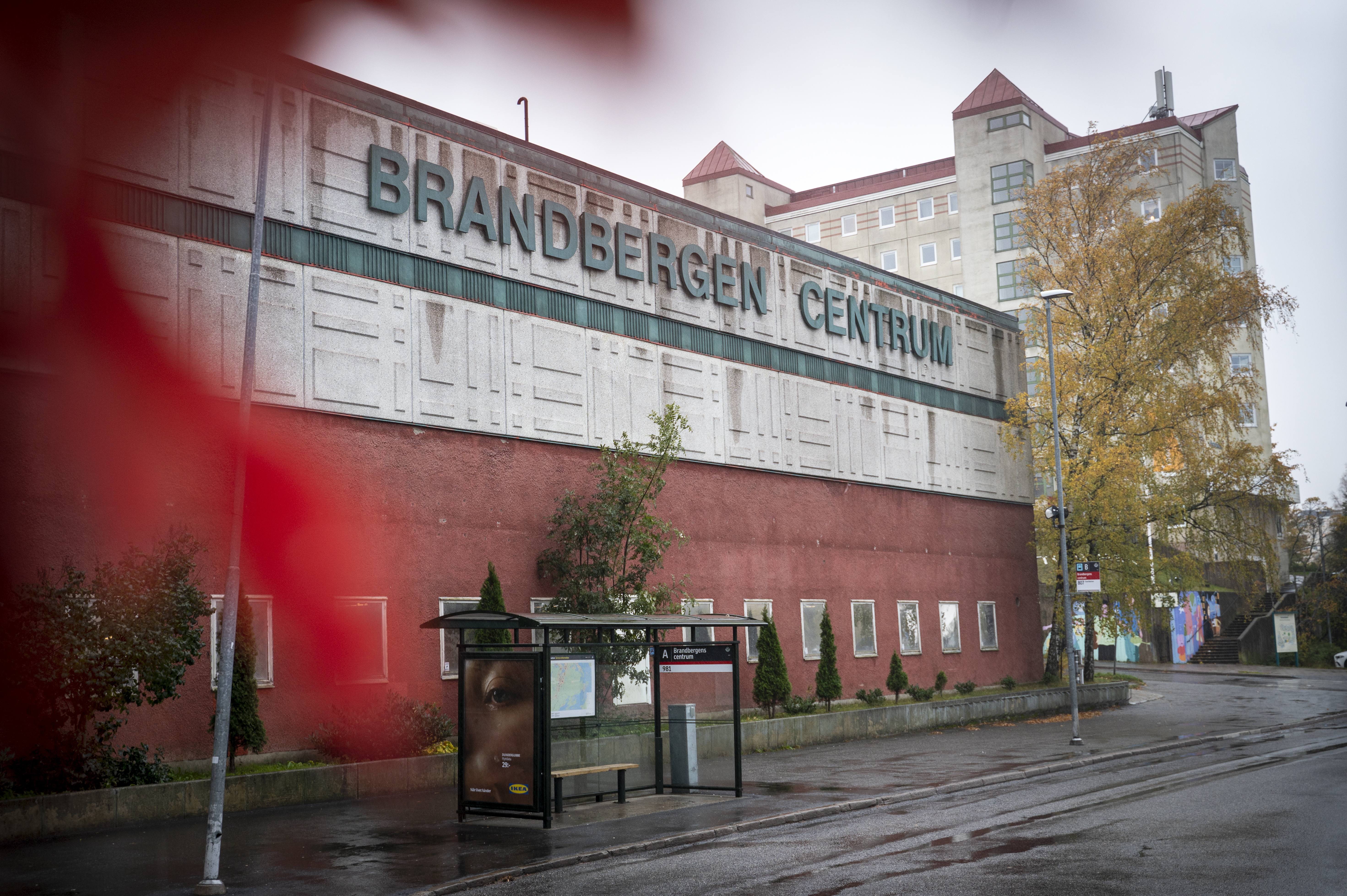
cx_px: 674
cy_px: 448
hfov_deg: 47.4
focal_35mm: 41
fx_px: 1533
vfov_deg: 32.6
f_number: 2.8
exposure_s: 1/125
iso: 560
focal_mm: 41
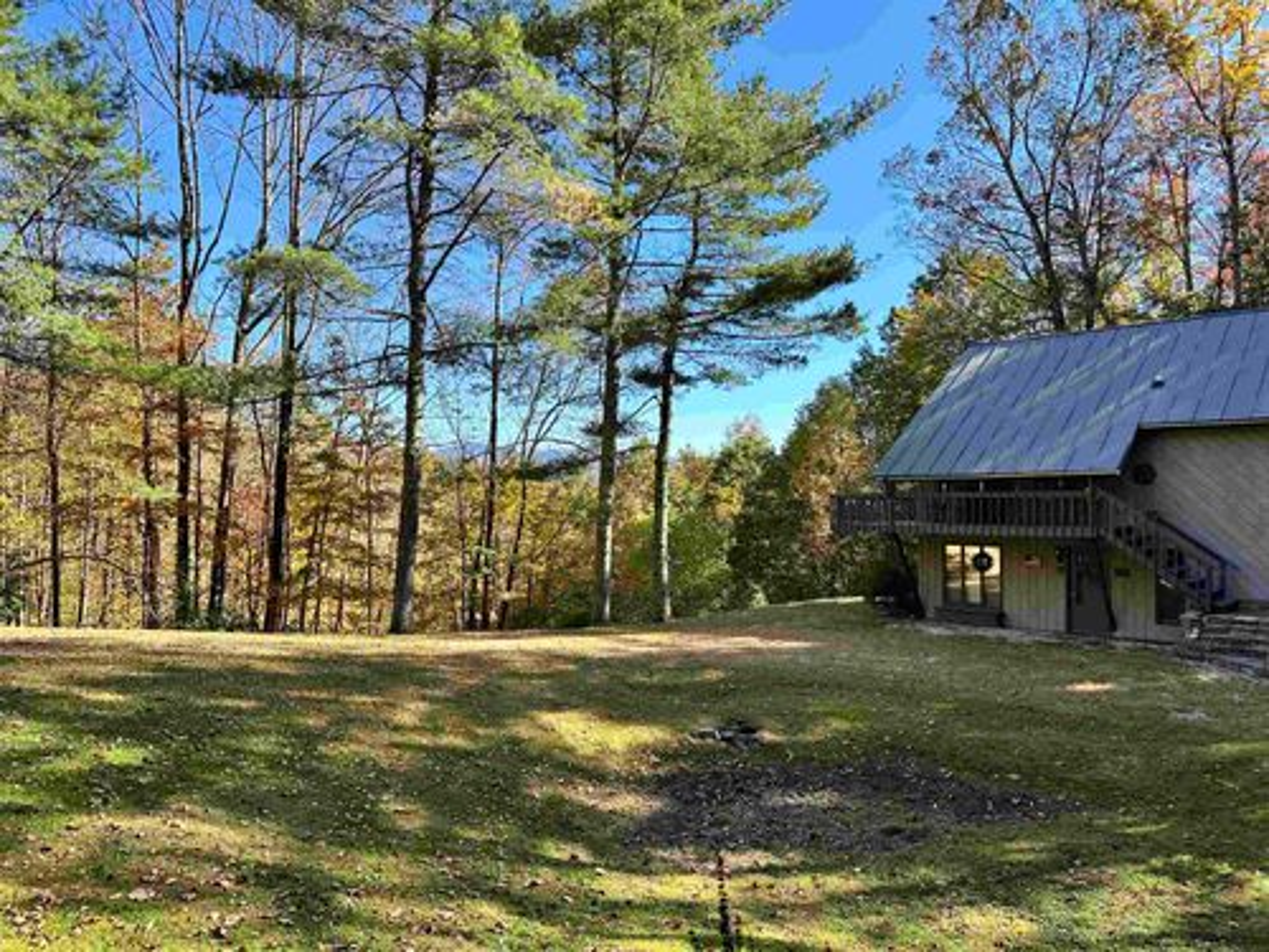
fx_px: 880
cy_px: 476
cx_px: 634
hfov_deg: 71.6
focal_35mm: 24
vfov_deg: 56.8
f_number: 1.78
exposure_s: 1/1393
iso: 80
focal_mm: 6.86
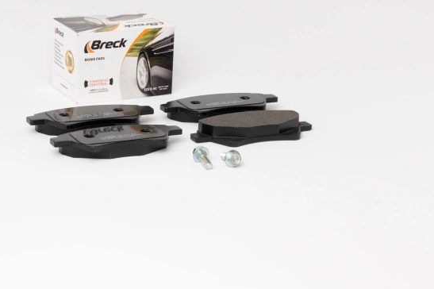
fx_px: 1091
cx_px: 203
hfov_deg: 22.5
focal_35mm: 91
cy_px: 133
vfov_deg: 15.1
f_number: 13
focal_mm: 55
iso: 100
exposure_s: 1/200
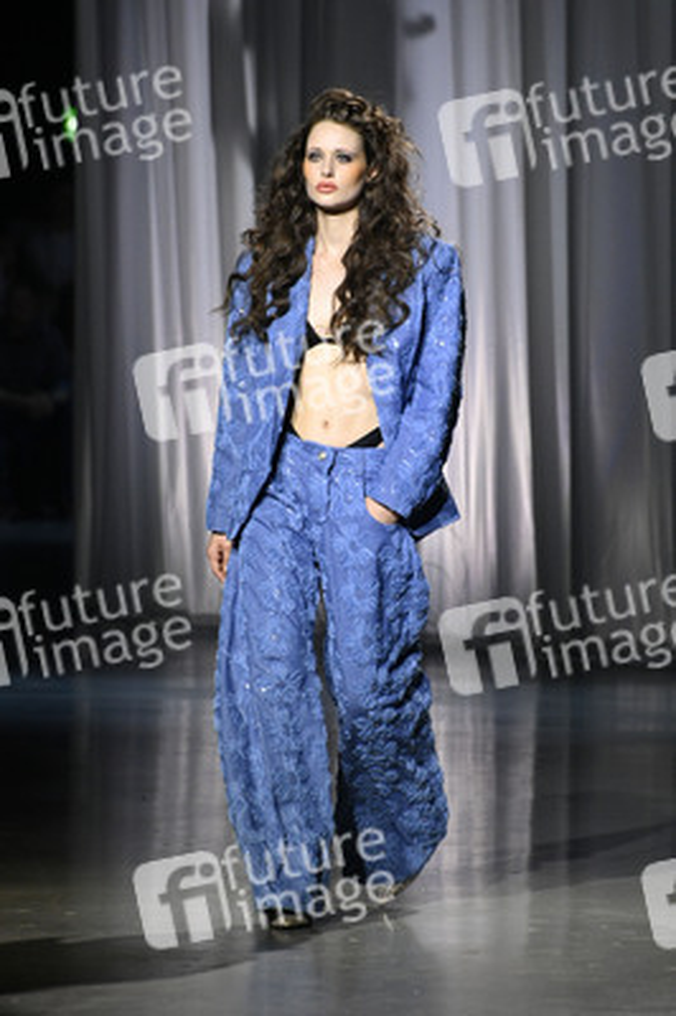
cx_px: 338
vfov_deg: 6.9
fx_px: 8464
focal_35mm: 300
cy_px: 508
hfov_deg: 4.6
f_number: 7.1
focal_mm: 300
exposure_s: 1/250
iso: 5000
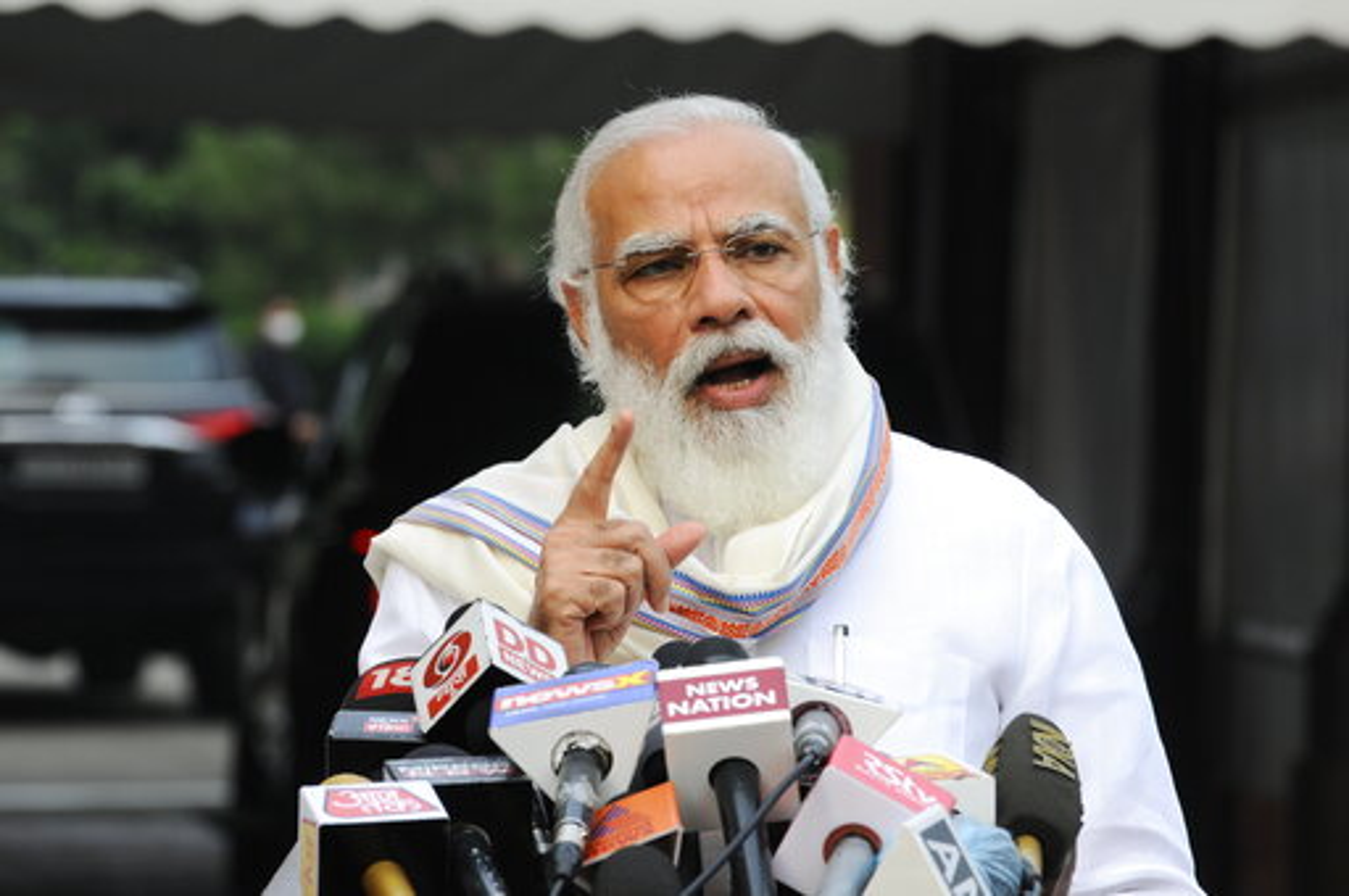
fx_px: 11227
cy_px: 448
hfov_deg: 6.9
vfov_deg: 4.6
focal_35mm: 300
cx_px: 674
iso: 400
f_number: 9
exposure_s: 1/320
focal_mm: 200
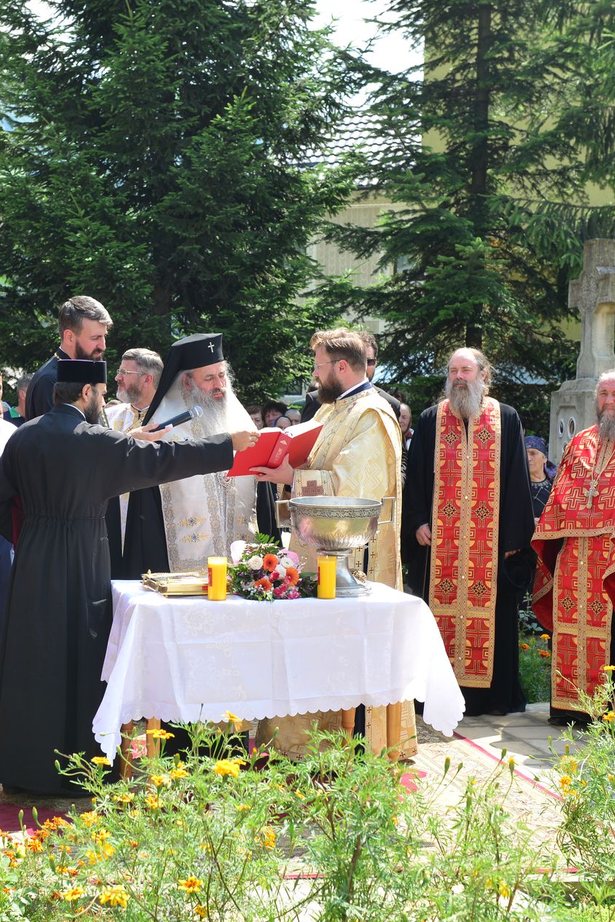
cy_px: 462
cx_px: 163
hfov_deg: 22.1
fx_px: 1562
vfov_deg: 32.9
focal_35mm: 61
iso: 100
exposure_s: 1/160
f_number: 4.5
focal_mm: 40
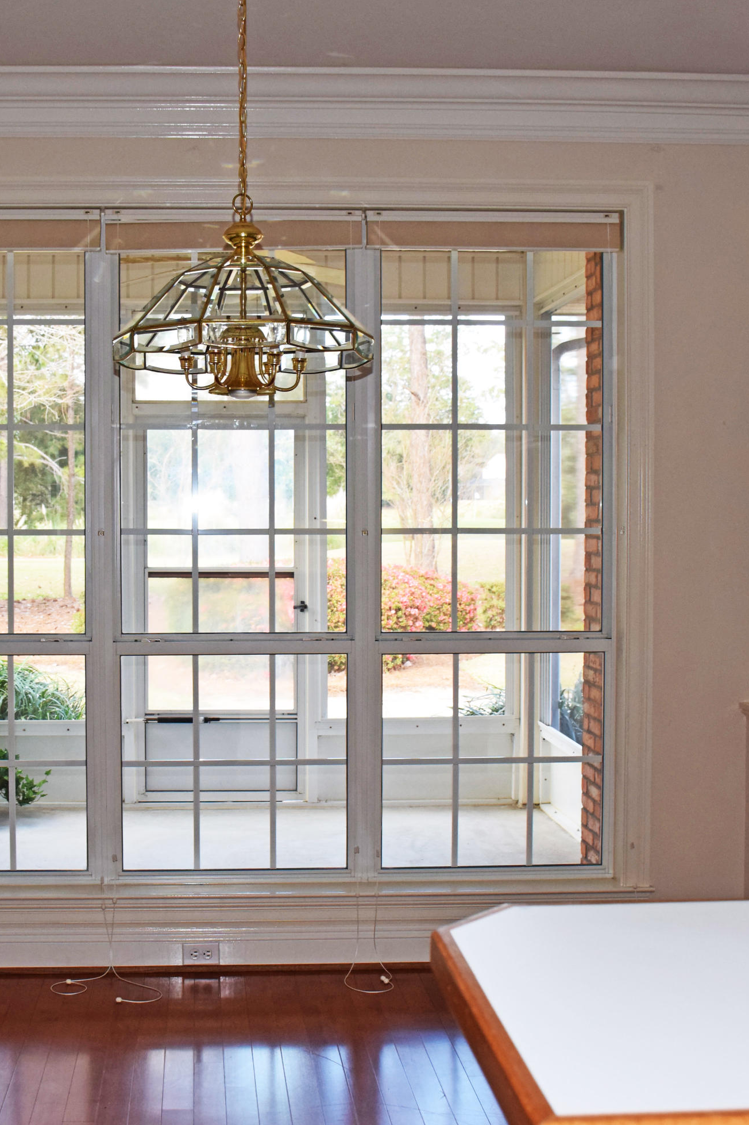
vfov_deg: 42.7
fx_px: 1436
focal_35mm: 46
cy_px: 569
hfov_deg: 29.0
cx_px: 234
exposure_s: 1/100
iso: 800
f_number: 5
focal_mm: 20
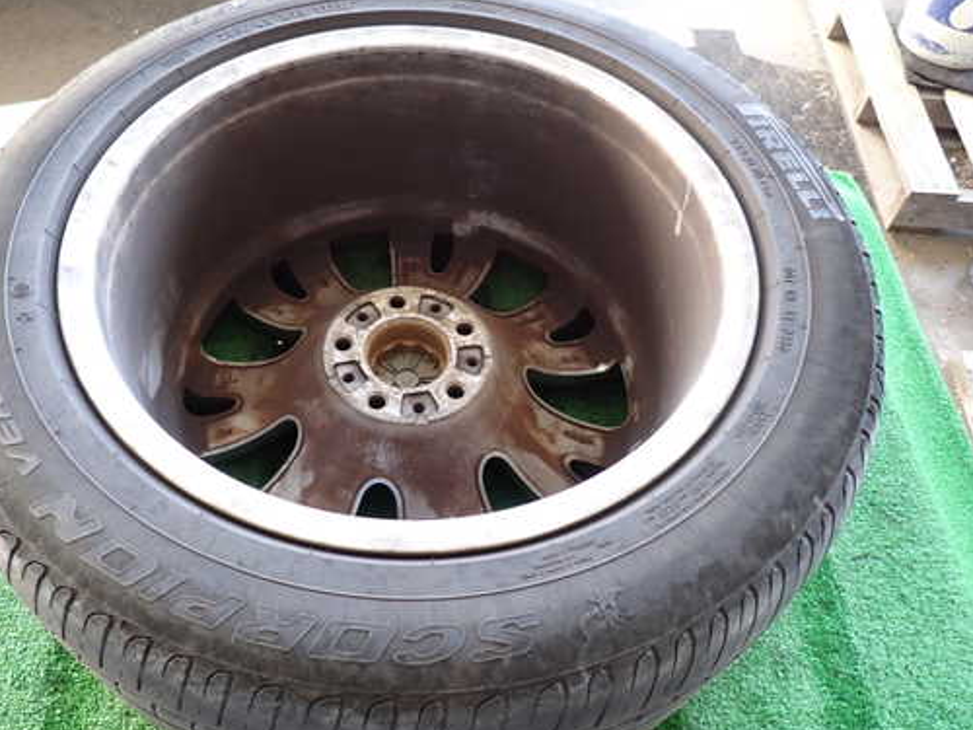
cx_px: 411
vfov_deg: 46.8
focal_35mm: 30
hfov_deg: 59.7
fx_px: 843
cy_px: 368
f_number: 2
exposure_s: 1/40
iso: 200
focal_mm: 4.5
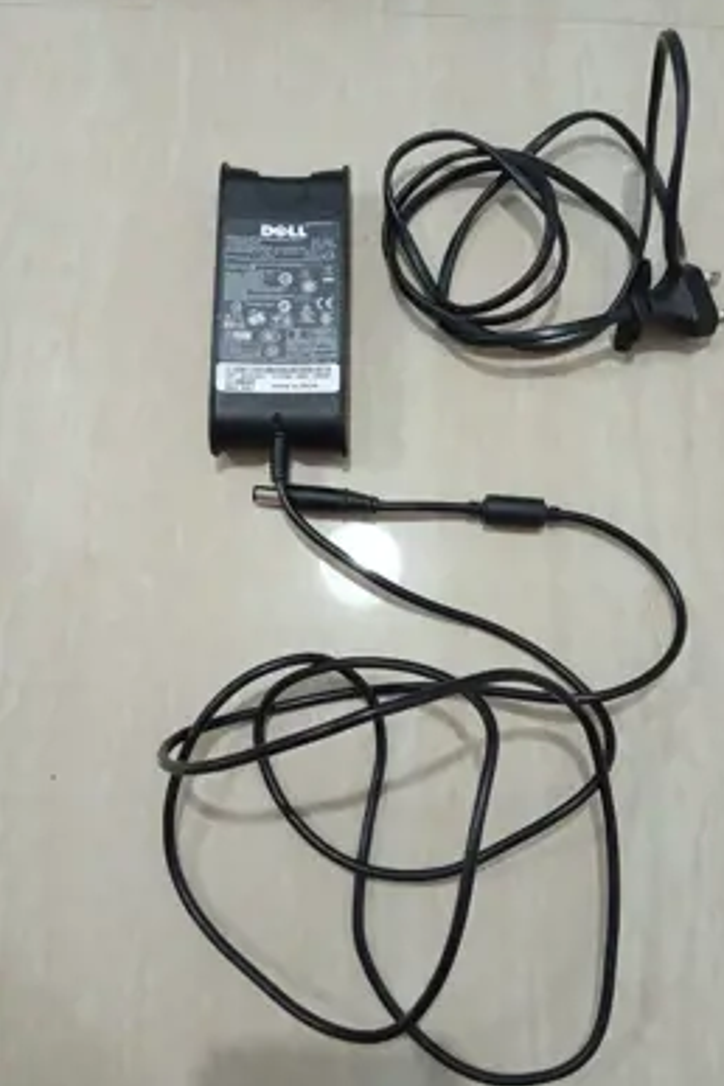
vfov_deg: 61.9
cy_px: 533
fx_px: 905
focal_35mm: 30
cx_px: 415
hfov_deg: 43.5
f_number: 1.8
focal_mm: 4.22
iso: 1350
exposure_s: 1/33.3
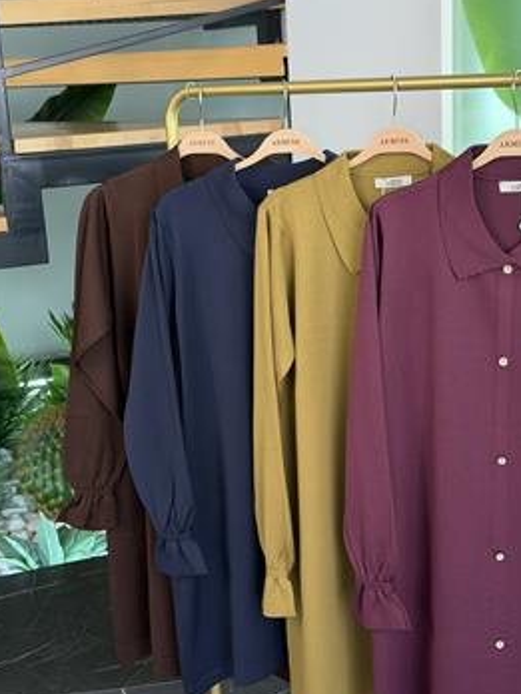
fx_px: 1144
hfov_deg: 25.6
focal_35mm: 57
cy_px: 304
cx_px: 299
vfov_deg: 33.7
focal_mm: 6.76
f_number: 1.78
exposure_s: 1/121
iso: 50
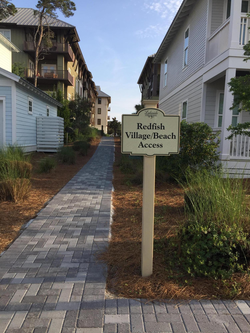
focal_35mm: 29
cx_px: 125
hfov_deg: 48.2
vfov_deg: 61.7
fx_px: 279
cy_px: 166
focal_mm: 4.15
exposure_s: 1/775
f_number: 2.2
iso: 32
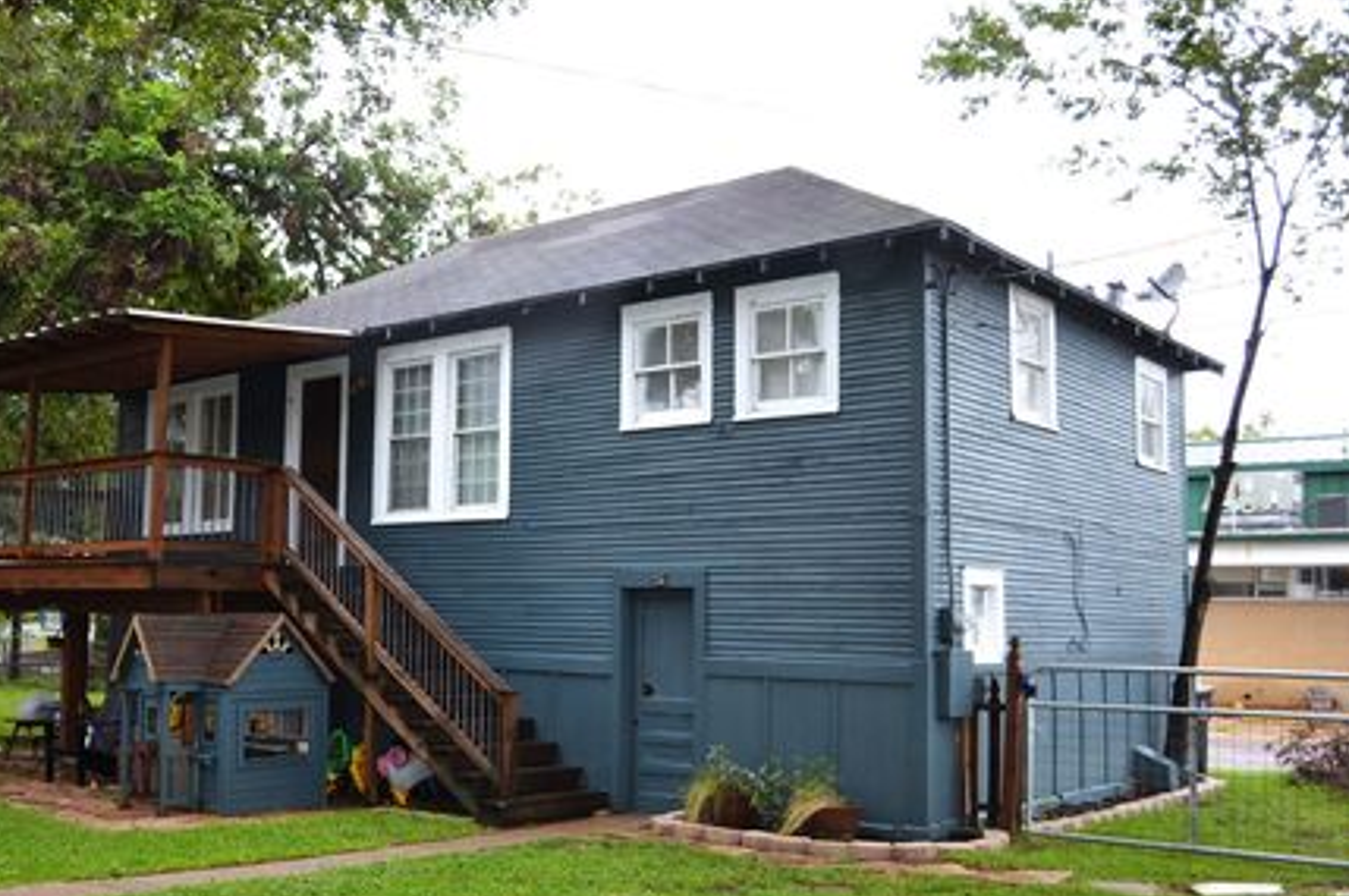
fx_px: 1310
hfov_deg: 54.2
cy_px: 511
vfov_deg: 37.7
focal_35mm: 35
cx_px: 569
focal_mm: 20
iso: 125
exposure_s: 1/125
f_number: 4
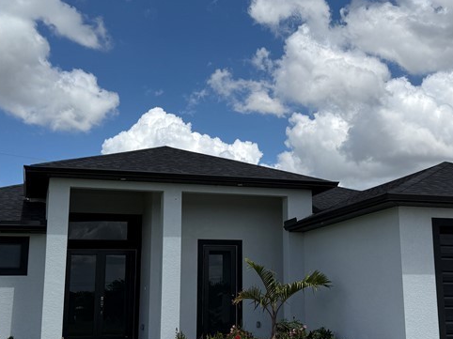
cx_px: 272
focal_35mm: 51
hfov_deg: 37.4
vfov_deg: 28.5
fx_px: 667
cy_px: 178
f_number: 1.78
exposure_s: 1/11905
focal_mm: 6.76
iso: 80
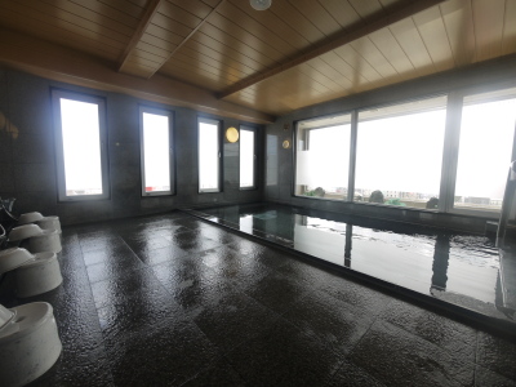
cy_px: 194
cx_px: 258
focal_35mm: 14
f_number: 5
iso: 160
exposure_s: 1/125
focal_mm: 7
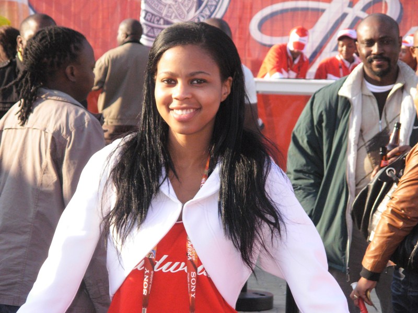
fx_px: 2089
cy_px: 156
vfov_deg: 8.6
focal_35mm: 173
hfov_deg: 11.4
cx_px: 209
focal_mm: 28.5
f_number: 4.9
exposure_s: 1/456
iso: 400
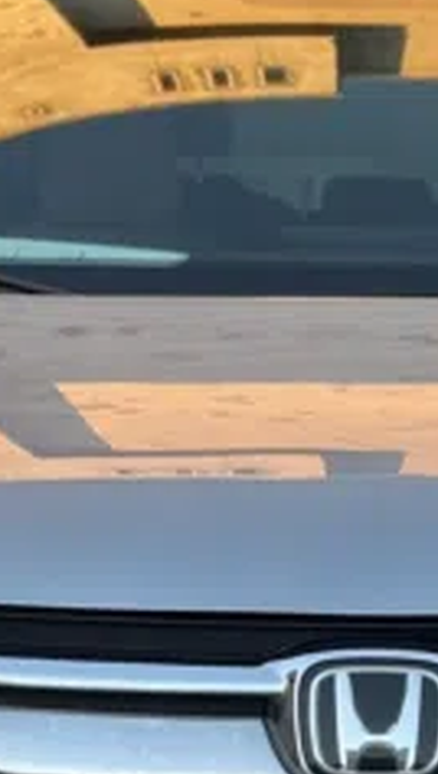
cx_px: 399
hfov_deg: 8.6
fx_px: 2900
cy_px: 444
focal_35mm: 141
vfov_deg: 15.2
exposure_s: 1/202
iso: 64
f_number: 1.78
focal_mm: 6.76
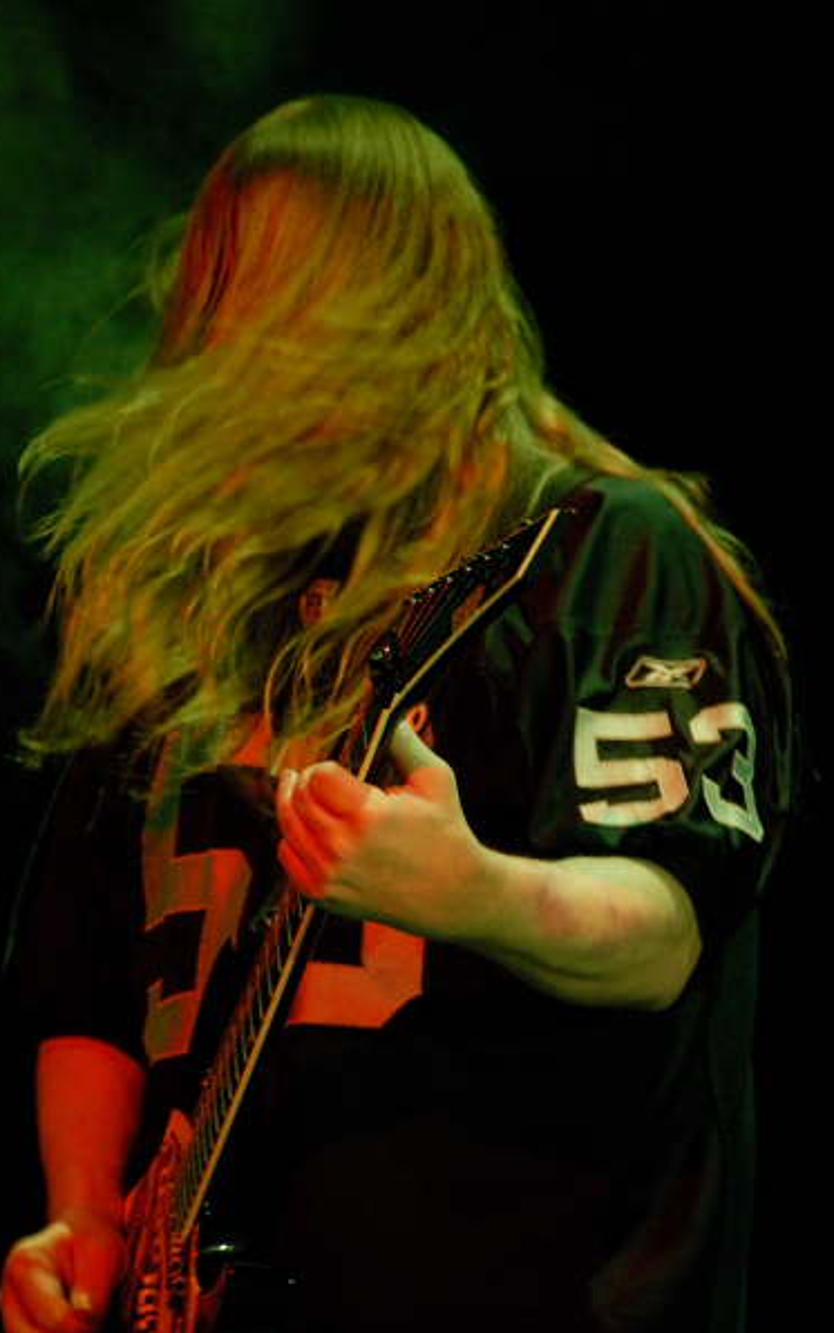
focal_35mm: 308
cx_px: 433
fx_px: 11190
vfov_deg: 6.8
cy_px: 669
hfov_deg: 4.3
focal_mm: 200
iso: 1000
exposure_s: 1/60
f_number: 5.6
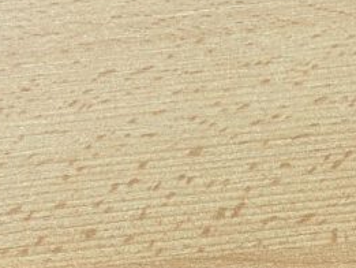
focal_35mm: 102
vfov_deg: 13.5
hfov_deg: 18.1
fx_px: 1049
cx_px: 445
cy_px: 420
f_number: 1.5
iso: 80
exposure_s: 1/121
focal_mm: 5.7
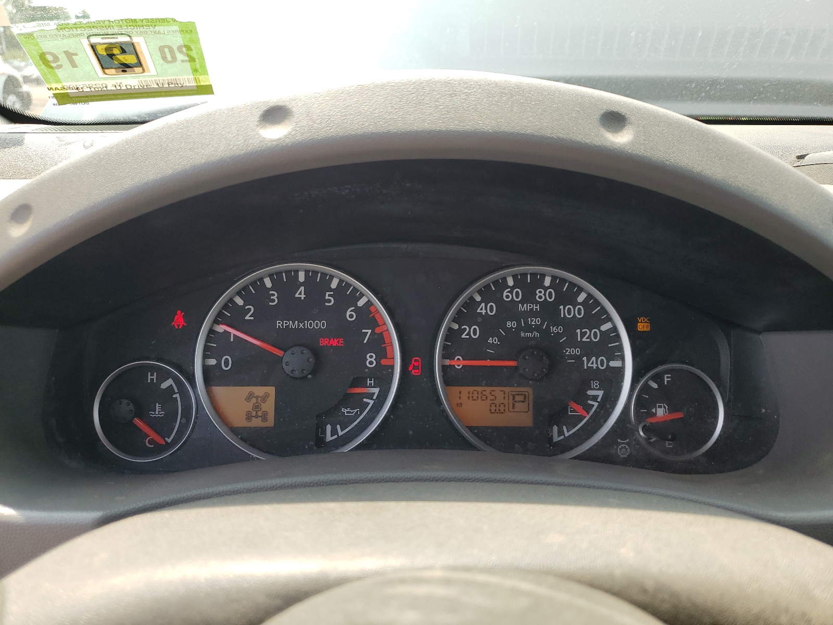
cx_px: 416
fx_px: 626
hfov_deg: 67.3
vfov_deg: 53.1
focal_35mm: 26
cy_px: 312
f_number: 1.5
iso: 50
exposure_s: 1/500
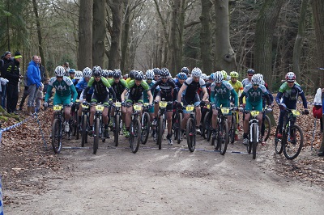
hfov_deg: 24.6
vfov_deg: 16.5
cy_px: 108
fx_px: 742
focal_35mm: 82
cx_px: 162
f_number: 5.6
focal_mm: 55
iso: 400
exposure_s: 1/160
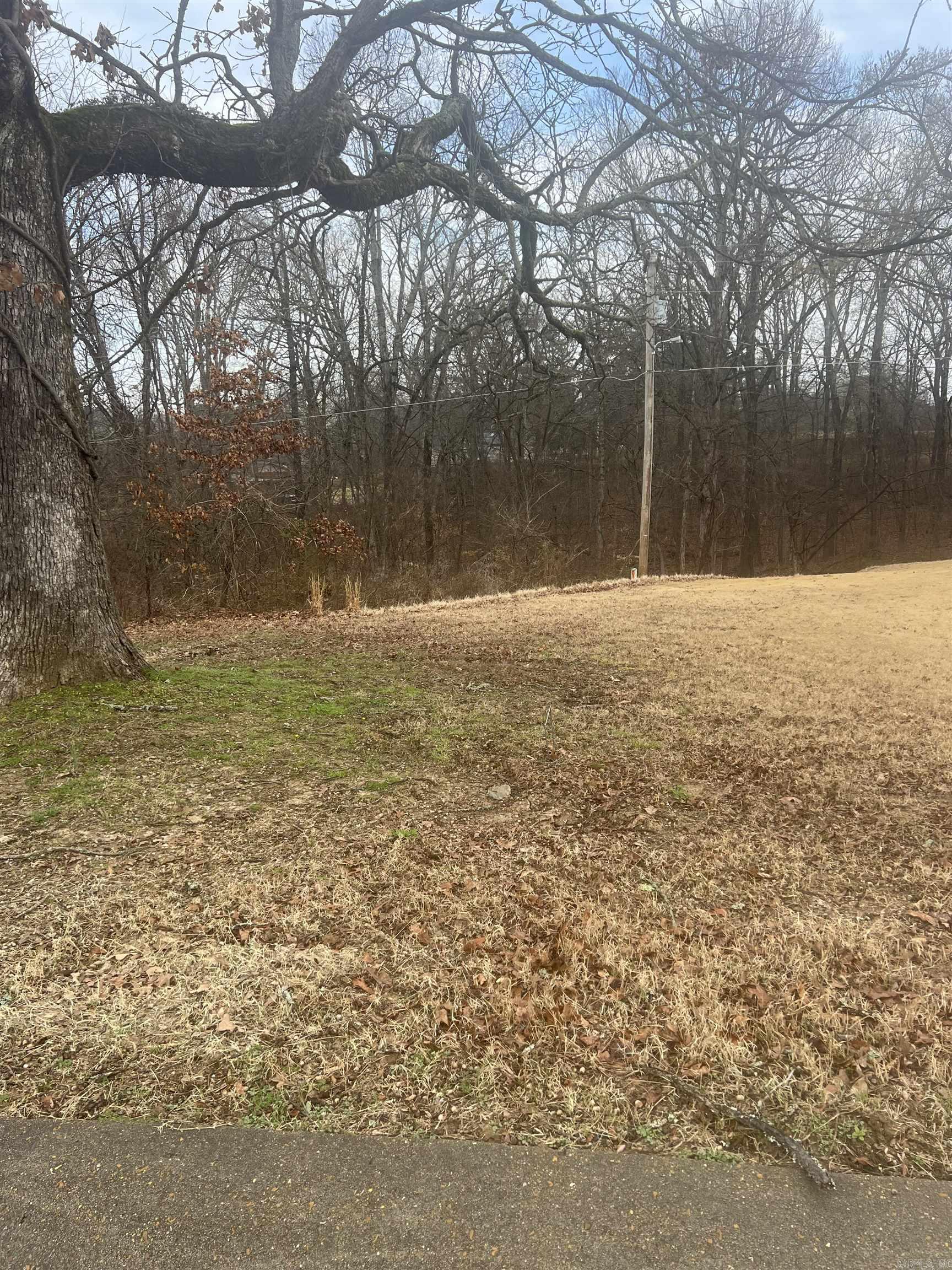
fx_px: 953
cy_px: 635
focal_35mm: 26
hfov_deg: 53.1
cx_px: 476
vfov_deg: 67.3
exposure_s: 1/814
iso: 50
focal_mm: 5.7
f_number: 1.5
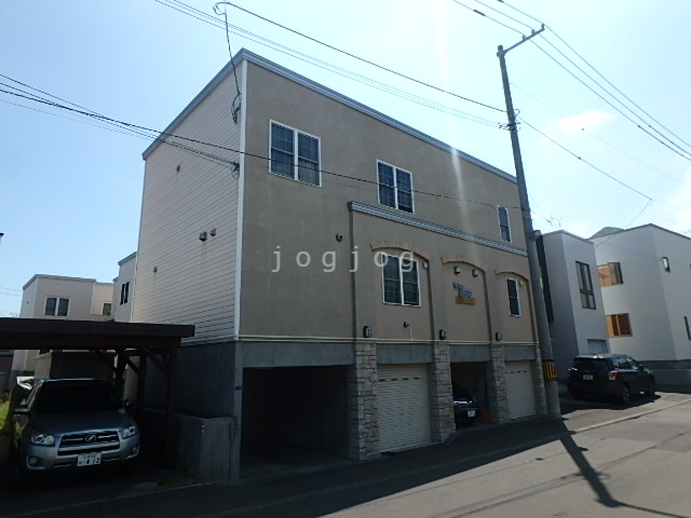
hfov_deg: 73.9
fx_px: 459
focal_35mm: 23
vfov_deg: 58.9
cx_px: 346
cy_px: 259
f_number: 6.3
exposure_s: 1/400
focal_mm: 4
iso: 125
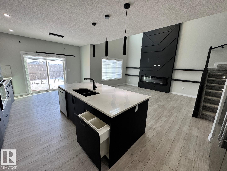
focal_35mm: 14
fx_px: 92
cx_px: 114
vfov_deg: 85.7
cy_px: 86
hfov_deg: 102.1
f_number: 2.2
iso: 100
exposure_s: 1/120
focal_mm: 2.22
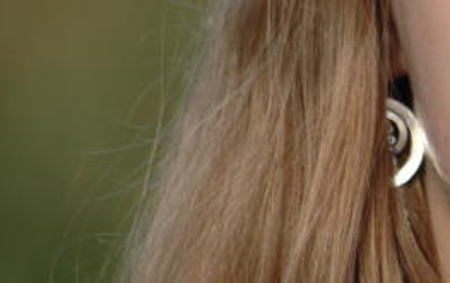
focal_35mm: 1084
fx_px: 13308
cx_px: 676
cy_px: 73
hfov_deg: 1.9
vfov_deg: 1.2
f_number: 5.3
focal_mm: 220
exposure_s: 1/640
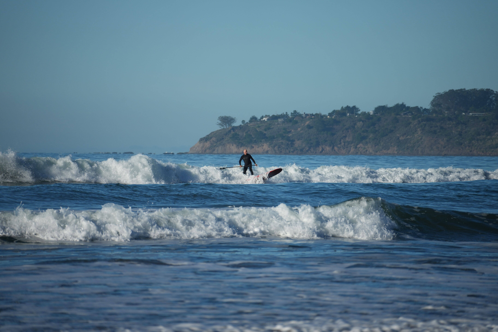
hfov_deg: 6.9
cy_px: 166
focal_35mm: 300
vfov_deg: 4.6
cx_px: 249
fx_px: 4150
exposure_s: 1/1600
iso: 250
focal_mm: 300
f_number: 7.1
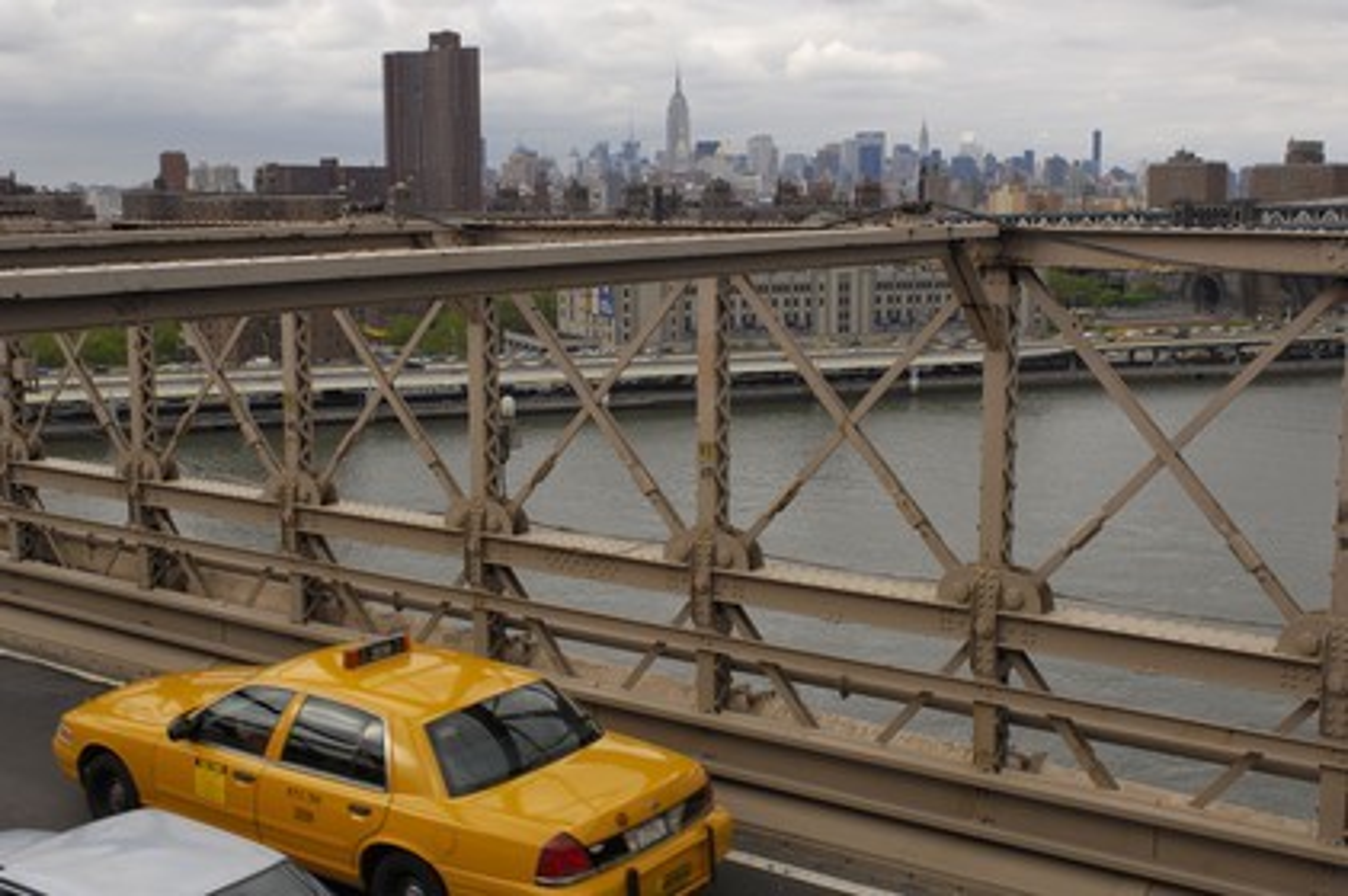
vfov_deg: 31.8
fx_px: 1571
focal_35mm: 42
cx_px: 674
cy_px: 448
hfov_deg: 46.4
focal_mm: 28
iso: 100
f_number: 9
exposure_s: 1/125
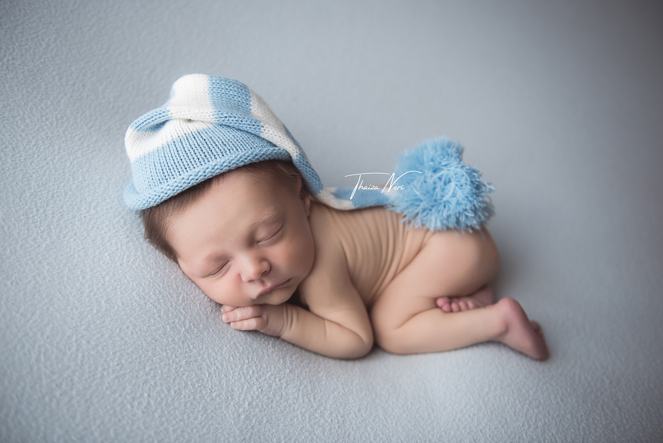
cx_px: 332
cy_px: 222
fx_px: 645
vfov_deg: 37.9
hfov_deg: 54.4
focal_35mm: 35
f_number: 2.8
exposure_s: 1/160
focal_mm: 35
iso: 100
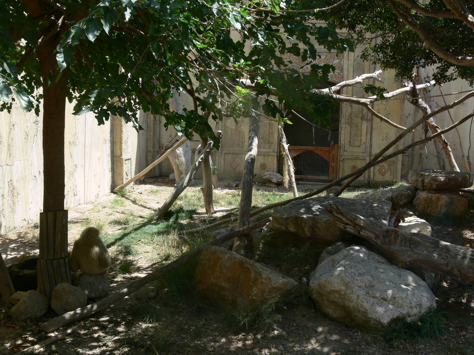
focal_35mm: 35
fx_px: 479
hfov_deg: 52.6
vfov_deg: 40.7
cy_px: 178
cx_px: 237
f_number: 5.6
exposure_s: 1/125
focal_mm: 7.4
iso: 80
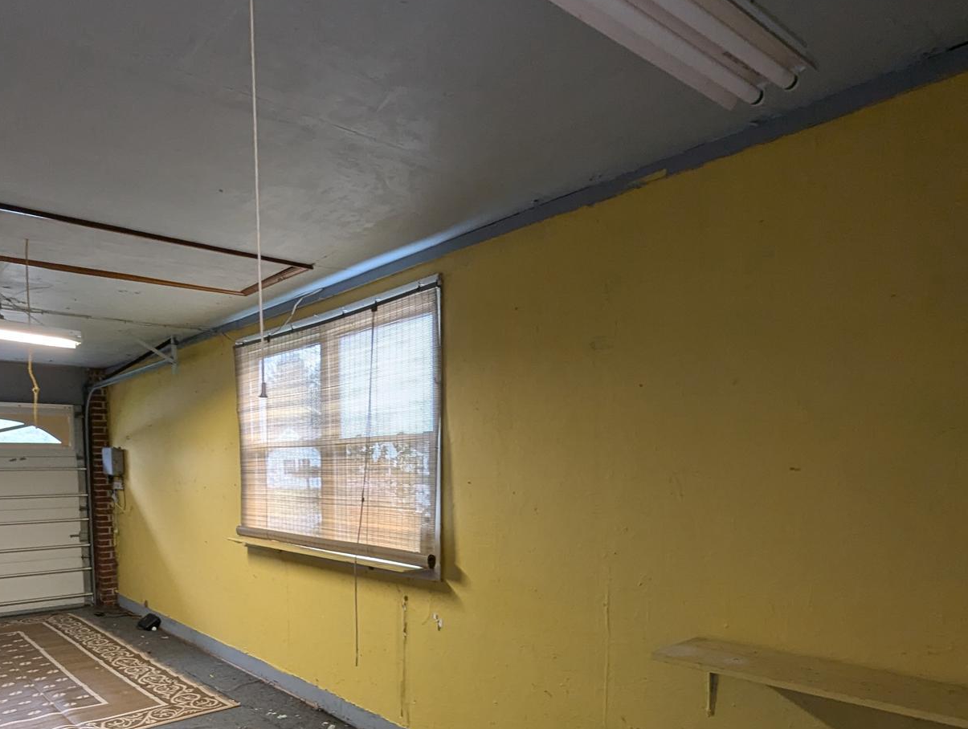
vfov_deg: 58.3
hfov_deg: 75.2
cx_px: 374
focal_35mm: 22
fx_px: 616
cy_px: 541
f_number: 2.2
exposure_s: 1/24
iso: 90
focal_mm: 1.95
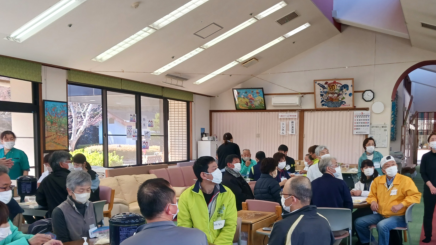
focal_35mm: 42
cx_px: 260
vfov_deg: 28.0
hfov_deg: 48.1
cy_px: 182
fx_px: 486
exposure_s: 1/60
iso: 100
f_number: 1.8
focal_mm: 4
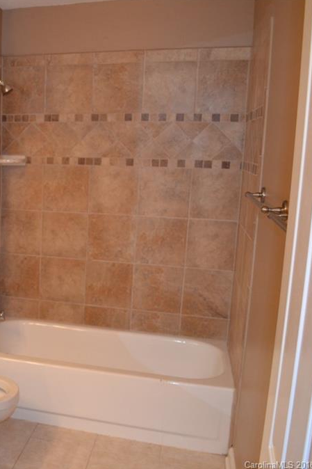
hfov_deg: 29.3
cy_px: 234
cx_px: -36
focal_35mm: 41
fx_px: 533
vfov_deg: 47.4
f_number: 3.5
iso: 900
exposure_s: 1/60
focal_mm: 18
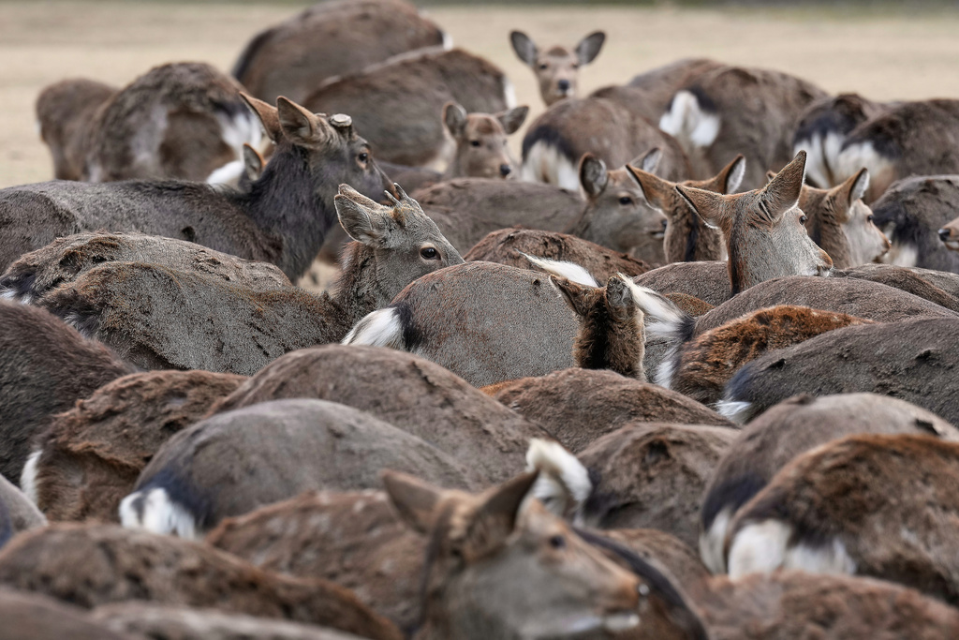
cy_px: 320
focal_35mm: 264
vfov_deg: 5.2
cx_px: 480
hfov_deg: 7.8
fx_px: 7033
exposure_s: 1/400
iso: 640
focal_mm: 176
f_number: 4.5
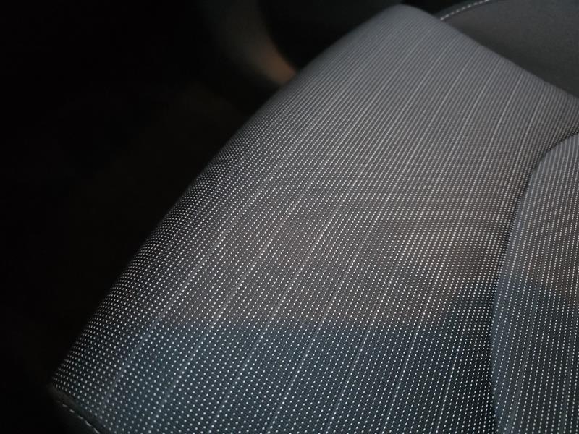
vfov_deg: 58.9
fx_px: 385
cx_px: 290
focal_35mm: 23
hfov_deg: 73.9
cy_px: 217
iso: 1600
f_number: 1.7
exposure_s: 1/40
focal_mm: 6.3
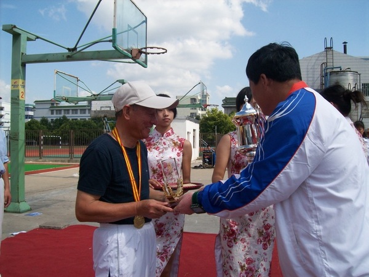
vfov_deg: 39.7
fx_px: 384
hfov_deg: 51.4
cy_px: 138
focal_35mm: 36
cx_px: 184
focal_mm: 6
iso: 80
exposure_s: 1/474
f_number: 4.8
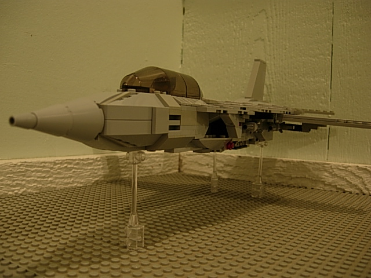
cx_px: 186
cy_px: 139
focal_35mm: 36
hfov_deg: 51.4
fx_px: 386
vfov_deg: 39.7
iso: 61
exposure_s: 1/4
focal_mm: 7.5
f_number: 2.7
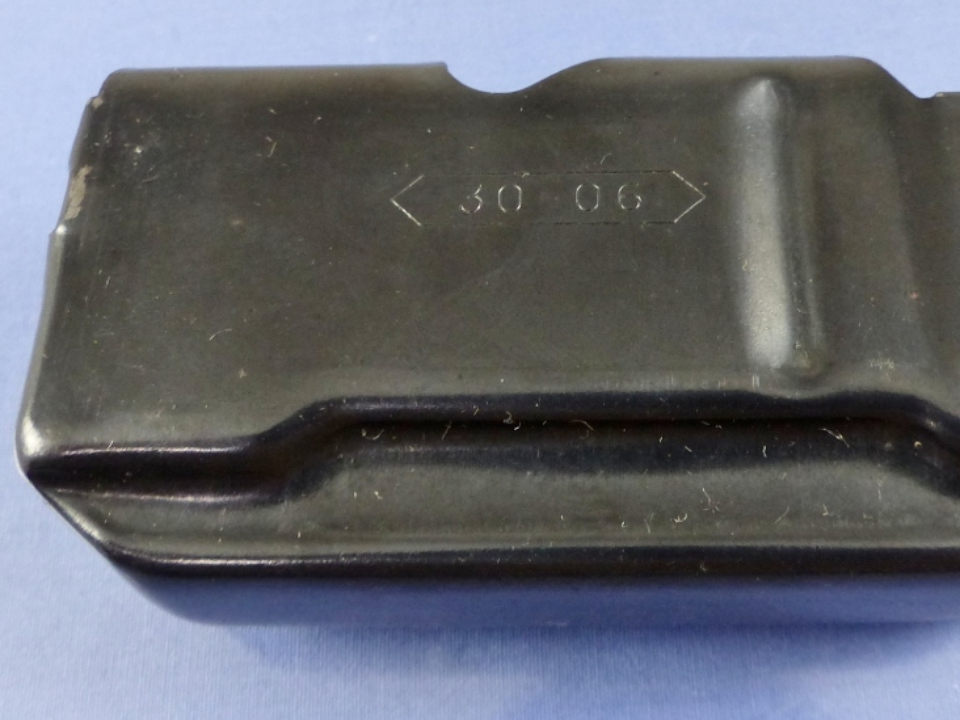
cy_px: 329
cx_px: 599
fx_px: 1137
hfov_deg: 45.4
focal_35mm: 41
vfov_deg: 35.1
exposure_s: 1/60
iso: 250
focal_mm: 4.5
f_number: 2.8
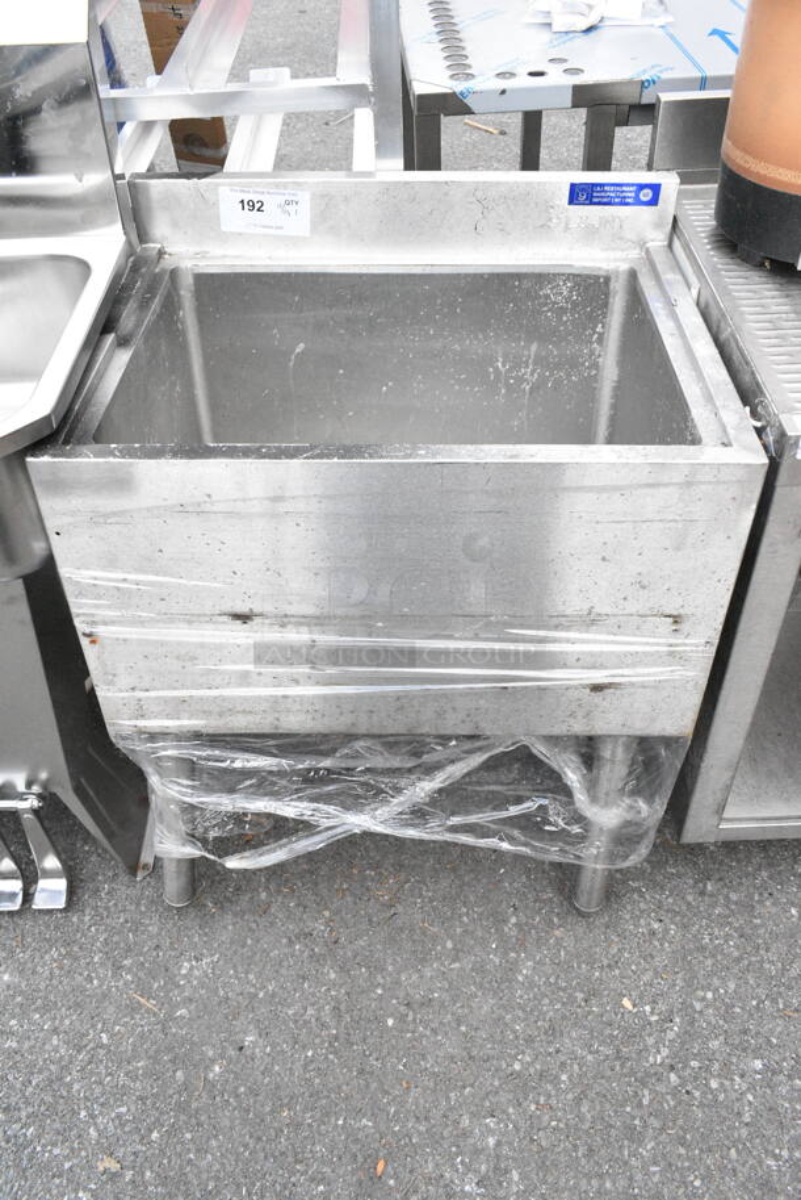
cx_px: 400
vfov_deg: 61.9
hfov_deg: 43.7
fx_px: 1000
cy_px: 600
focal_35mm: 30
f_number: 11
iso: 6400
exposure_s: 1/500
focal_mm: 20
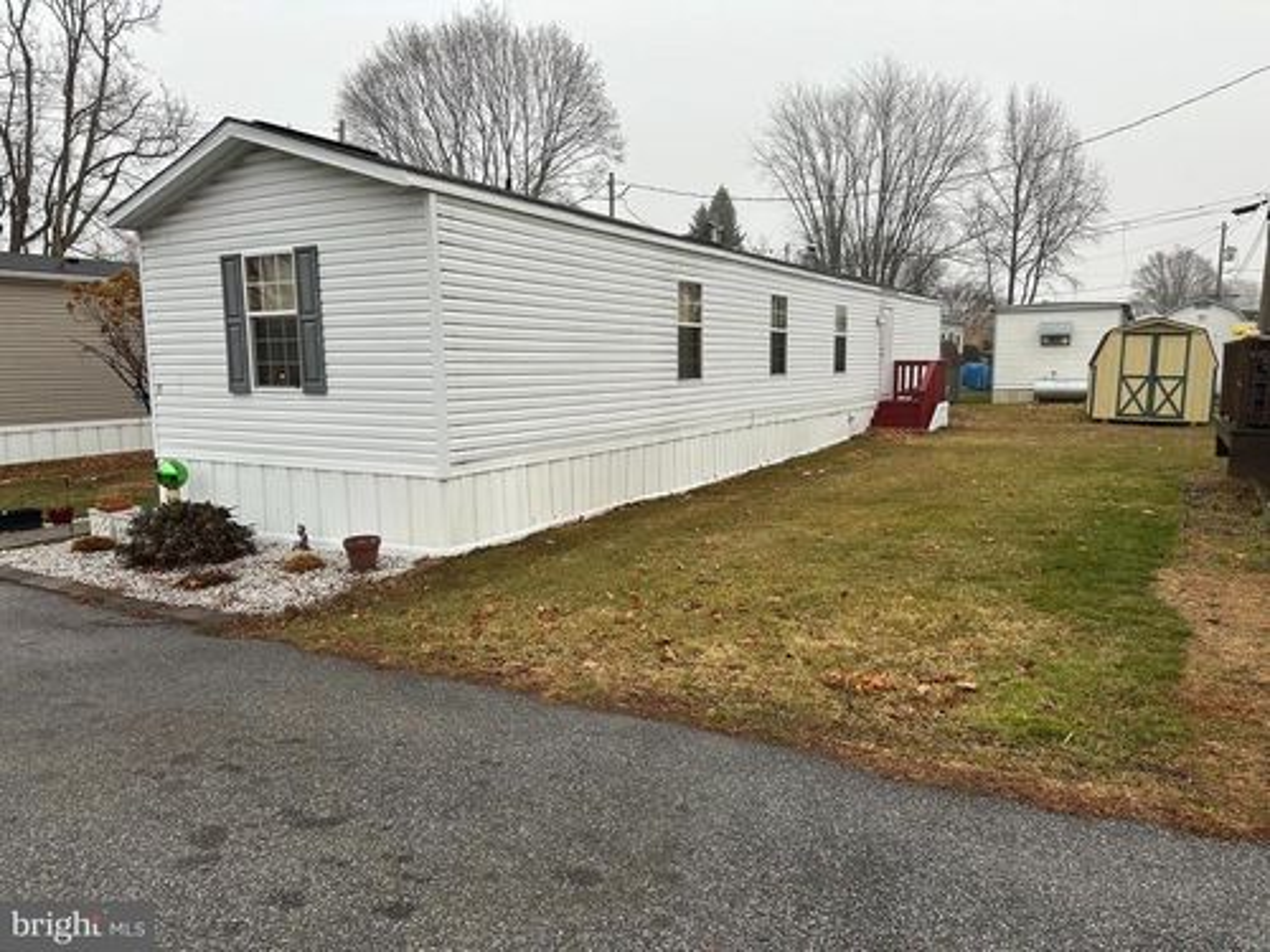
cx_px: 635
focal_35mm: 24
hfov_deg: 71.6
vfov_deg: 56.8
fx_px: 881
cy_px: 476
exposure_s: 1/486
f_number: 1.78
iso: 80
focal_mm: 6.86
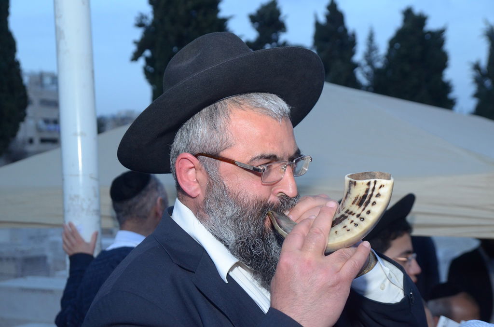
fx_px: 863
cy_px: 164
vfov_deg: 21.5
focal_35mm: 63
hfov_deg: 32.0
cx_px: 247
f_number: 6.3
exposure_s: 1/125
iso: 1000
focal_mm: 42
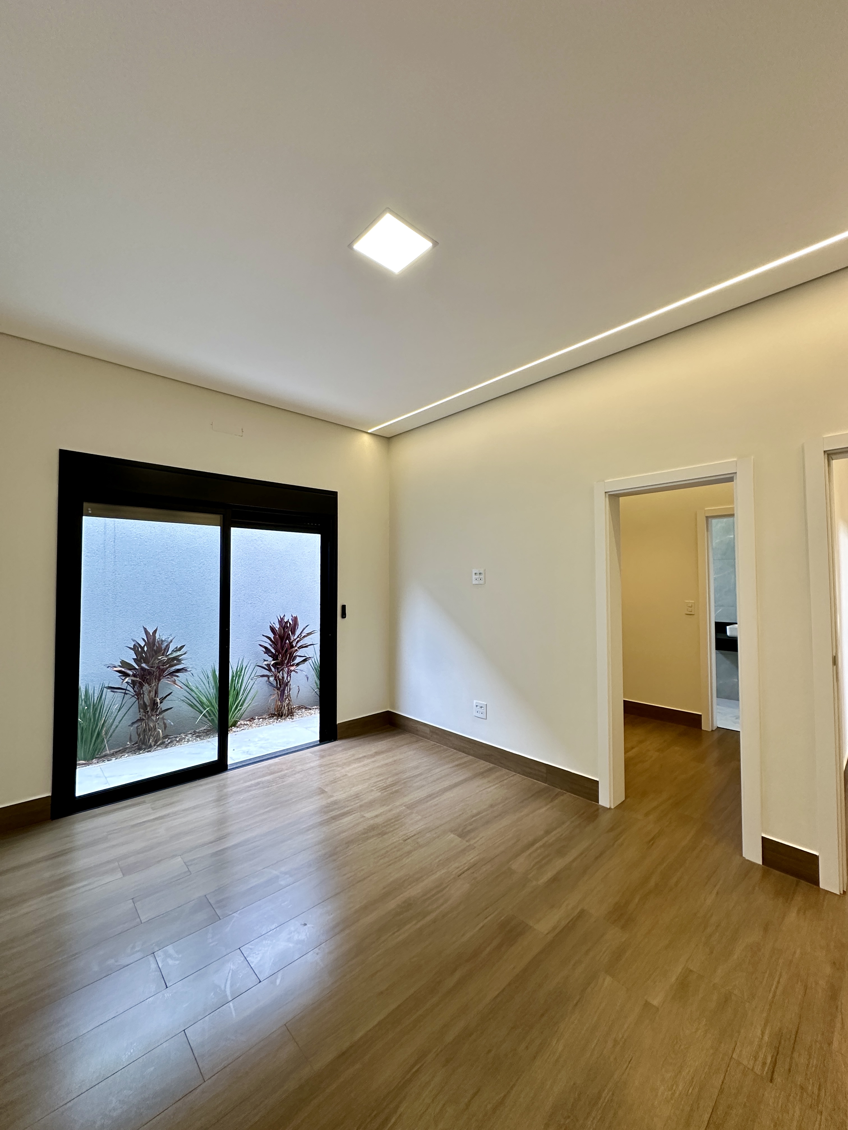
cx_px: 424
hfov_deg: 85.7
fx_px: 457
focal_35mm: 14
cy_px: 565
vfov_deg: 102.1
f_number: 2.2
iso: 250
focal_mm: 2.22
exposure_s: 1/120
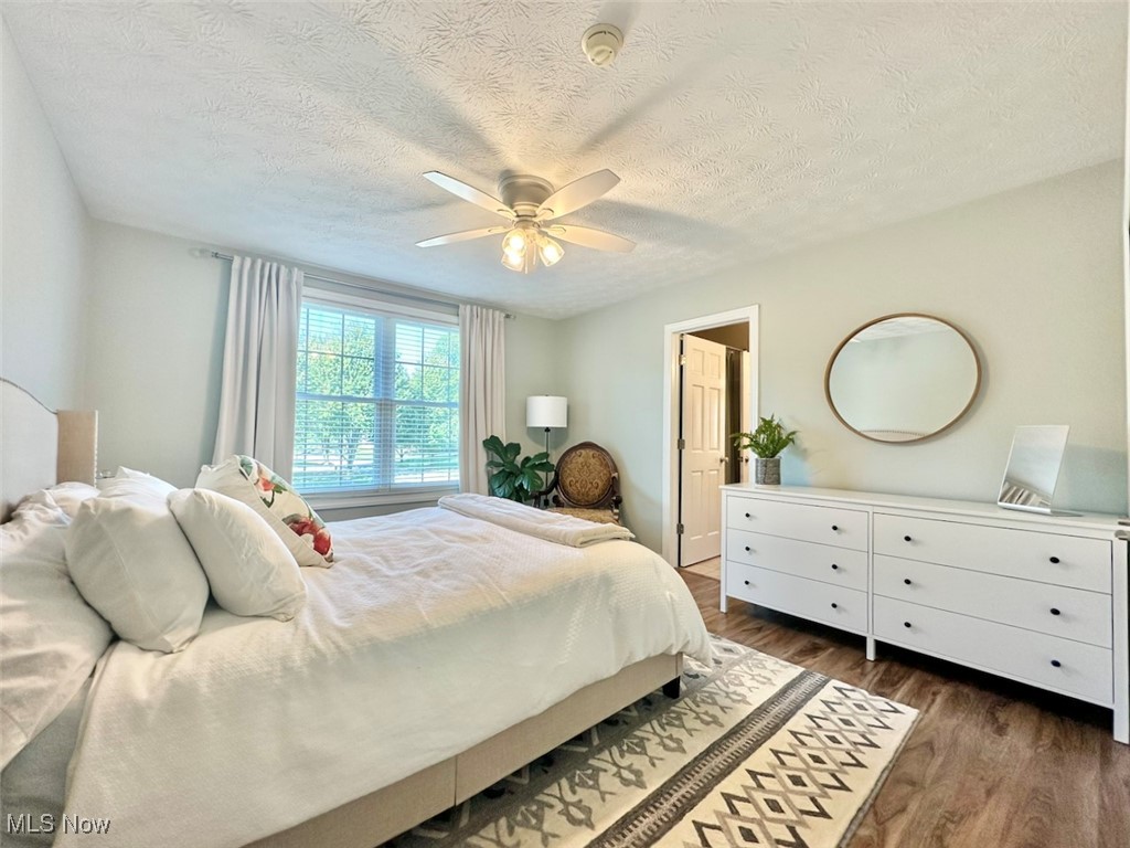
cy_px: 424
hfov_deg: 102.1
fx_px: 457
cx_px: 565
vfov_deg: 85.7
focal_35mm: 14
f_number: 2.2
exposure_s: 1/120
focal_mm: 2.22
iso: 125
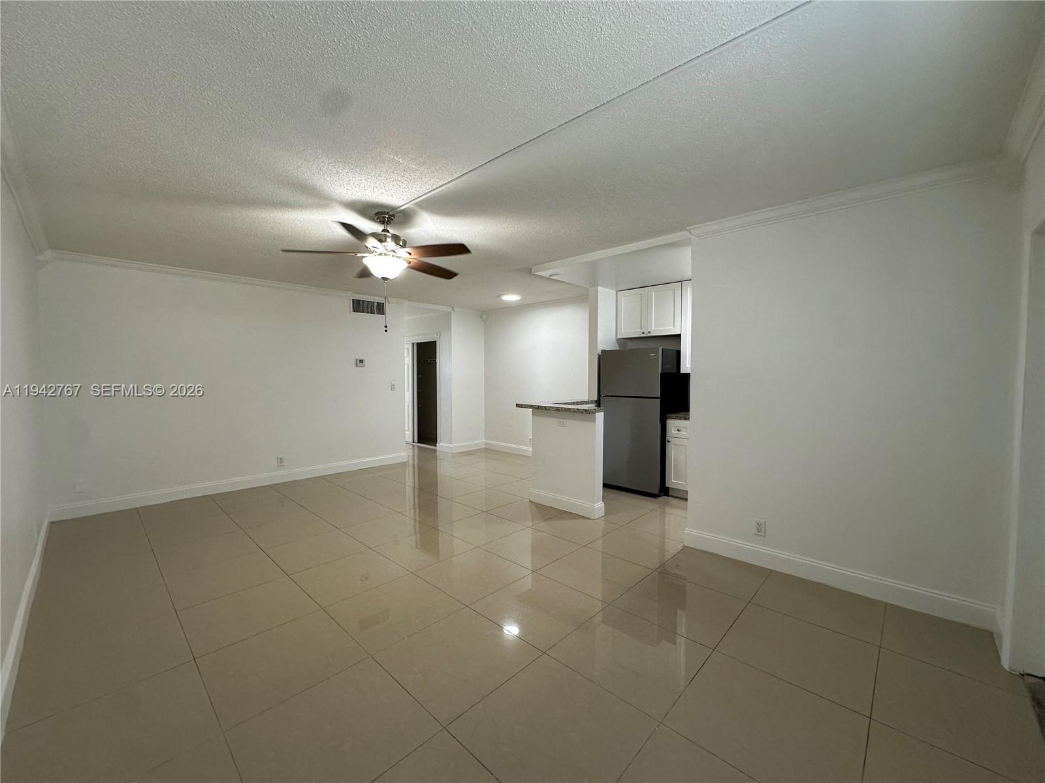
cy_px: 392
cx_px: 522
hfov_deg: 102.1
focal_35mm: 14
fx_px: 423
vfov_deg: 85.7
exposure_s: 1/120
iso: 250
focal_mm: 2.22
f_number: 2.2
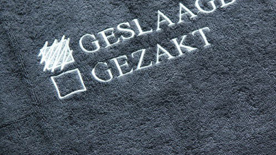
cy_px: 52
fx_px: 1413
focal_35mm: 193
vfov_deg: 6.3
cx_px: 138
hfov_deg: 11.2
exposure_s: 1/25
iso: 200
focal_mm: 45.5
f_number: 3.5
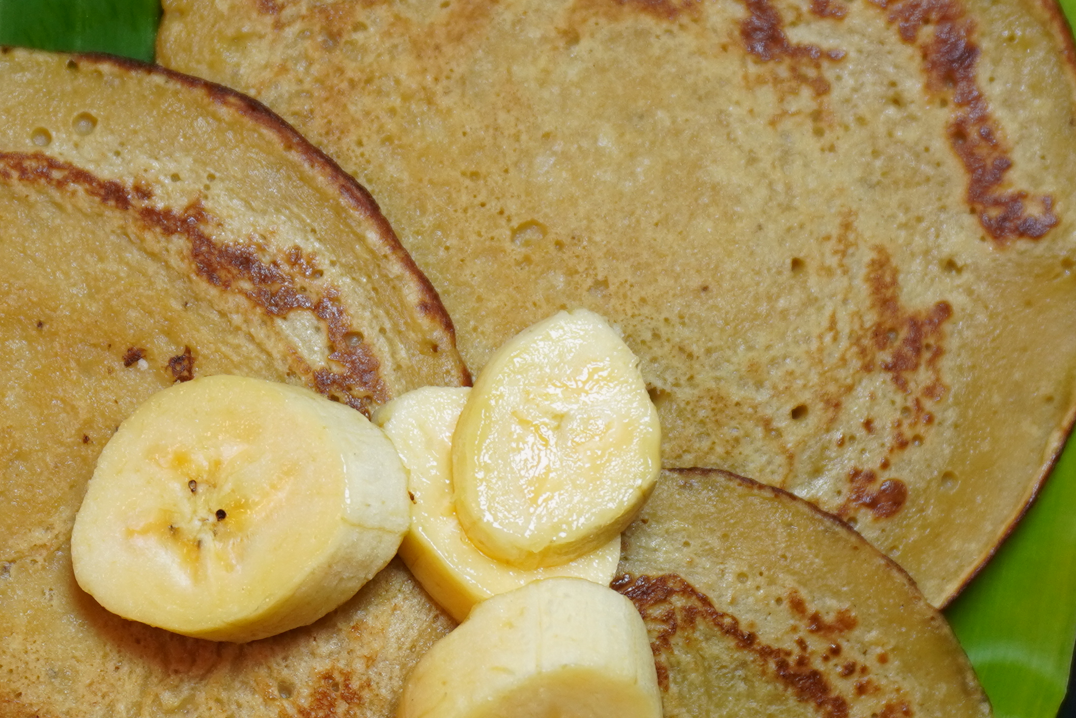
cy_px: 659
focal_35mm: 106
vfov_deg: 12.8
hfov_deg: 19.1
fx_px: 3181
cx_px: 327
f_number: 4.5
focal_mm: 25
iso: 200
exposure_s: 1/160
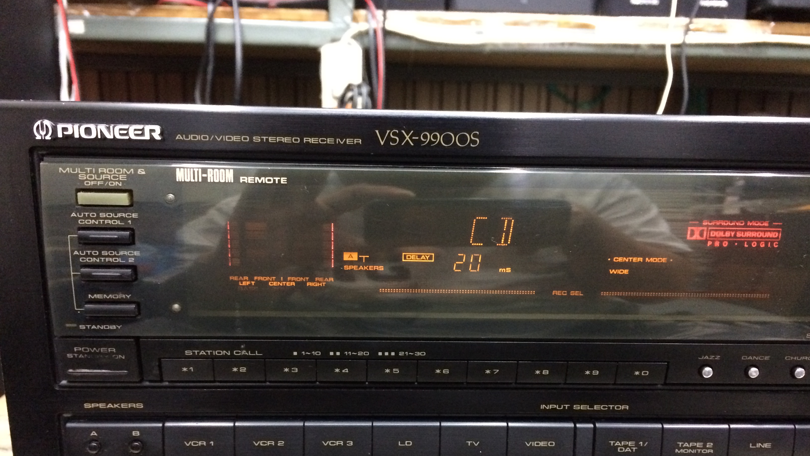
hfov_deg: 61.0
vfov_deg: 36.3
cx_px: 408
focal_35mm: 32
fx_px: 687
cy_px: 303
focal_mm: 4.15
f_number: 2.2
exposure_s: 1/17
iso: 400
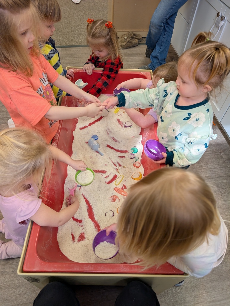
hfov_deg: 56.9
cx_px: 115
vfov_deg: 71.5
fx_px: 212
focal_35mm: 24
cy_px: 153
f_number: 1.68
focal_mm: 6.9
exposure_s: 1/120
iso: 101
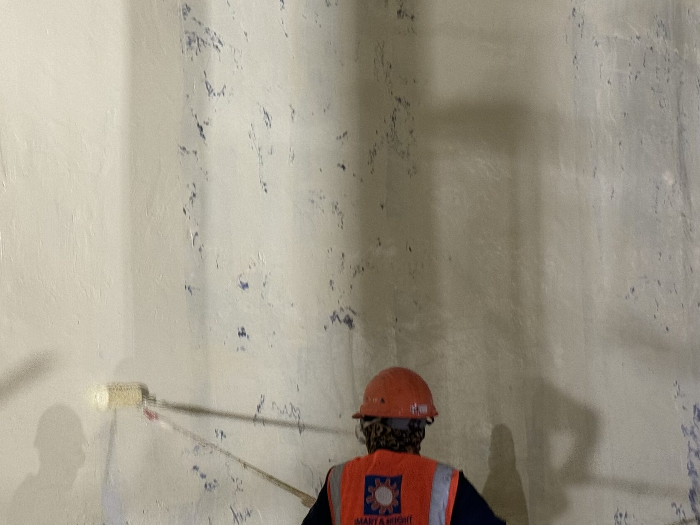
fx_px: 1476
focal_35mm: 73
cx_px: 220
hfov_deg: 26.5
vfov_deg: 20.2
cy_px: 270
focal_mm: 6.76
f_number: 1.78
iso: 320
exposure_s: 1/33
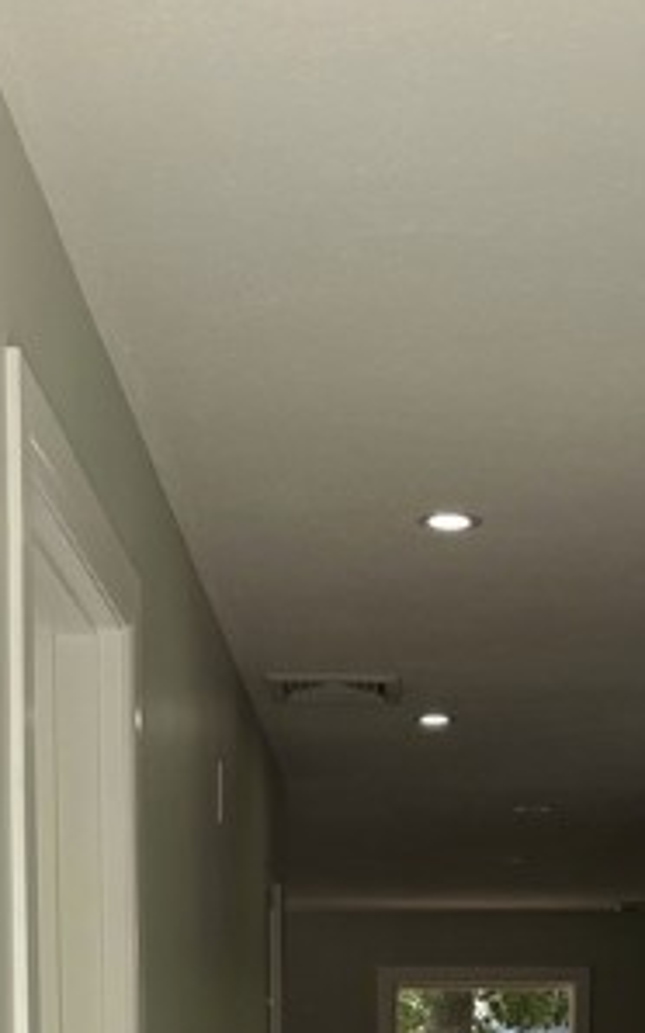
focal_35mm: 71
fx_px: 1999
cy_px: 1244
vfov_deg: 25.9
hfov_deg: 18.3
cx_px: 402
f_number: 1.6
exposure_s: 1/782
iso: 50
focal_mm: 5.96
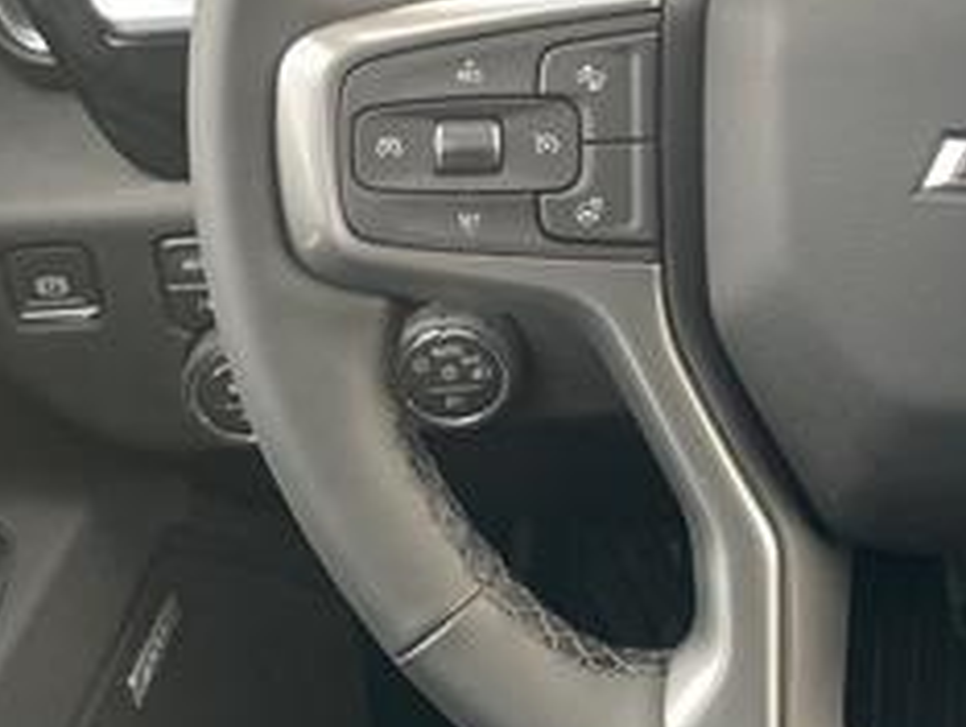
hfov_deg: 25.7
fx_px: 1983
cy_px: 54
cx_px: 1007
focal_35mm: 71
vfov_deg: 20.3
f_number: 1.6
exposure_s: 1/60
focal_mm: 4.2
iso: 250
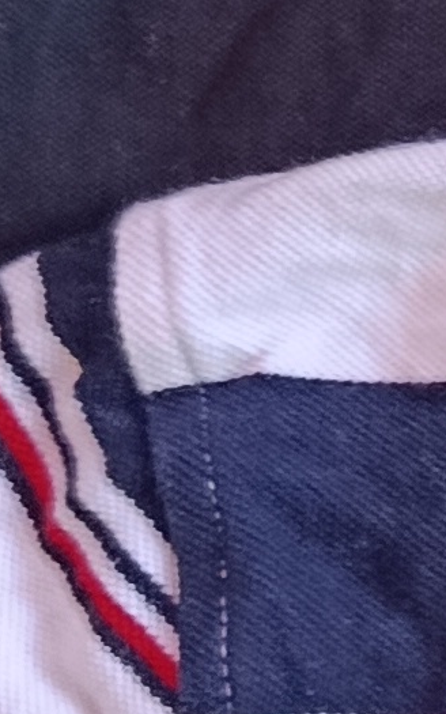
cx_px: 1678
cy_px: 490
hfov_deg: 5.9
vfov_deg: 10.8
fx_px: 3774
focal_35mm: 194
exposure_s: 1/100
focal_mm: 5.24
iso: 601
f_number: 1.7
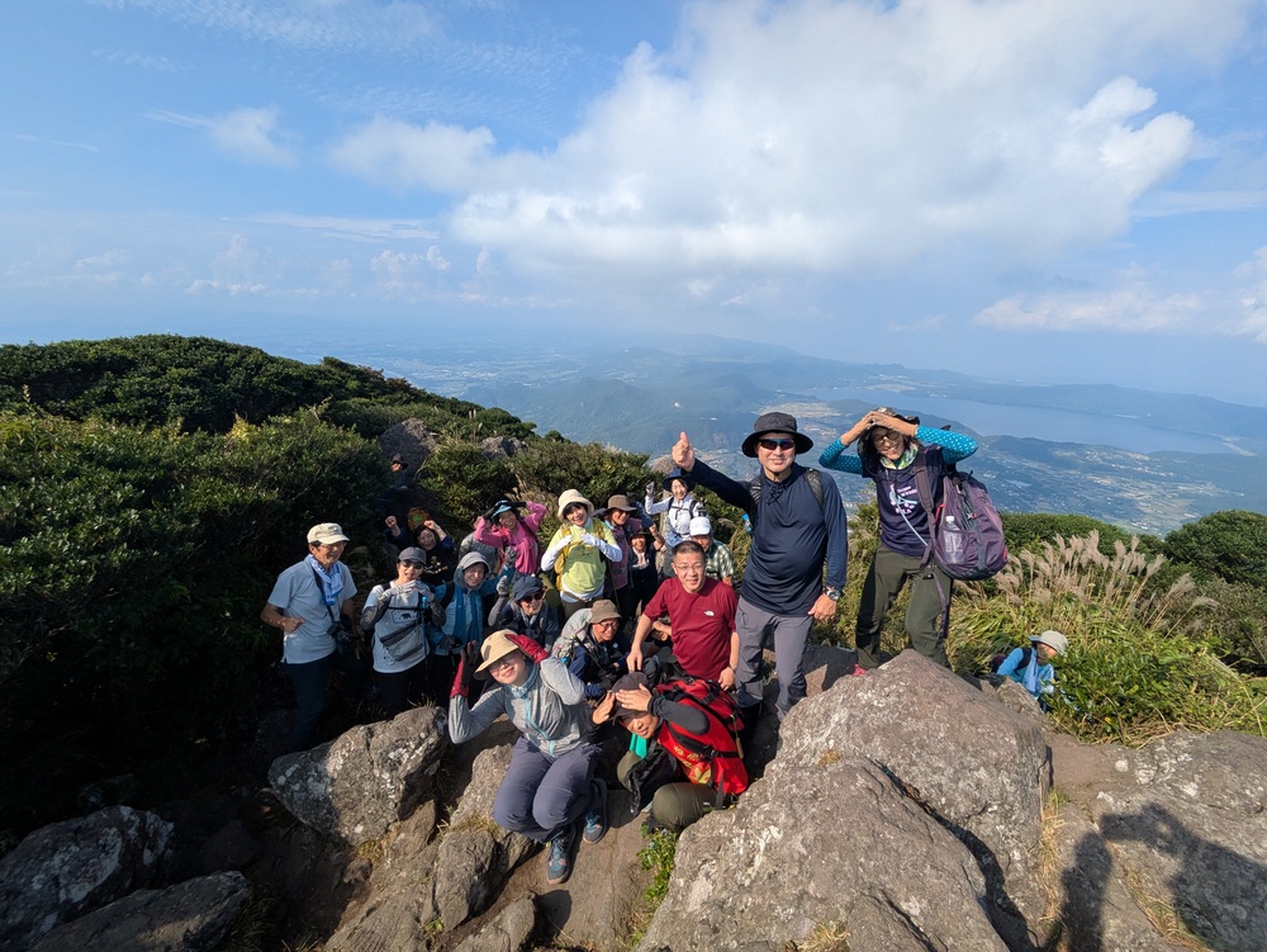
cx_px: 634
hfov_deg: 102.0
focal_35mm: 14
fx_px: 513
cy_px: 476
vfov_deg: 85.7
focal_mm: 1.83
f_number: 2.2
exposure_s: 1/1718
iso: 52
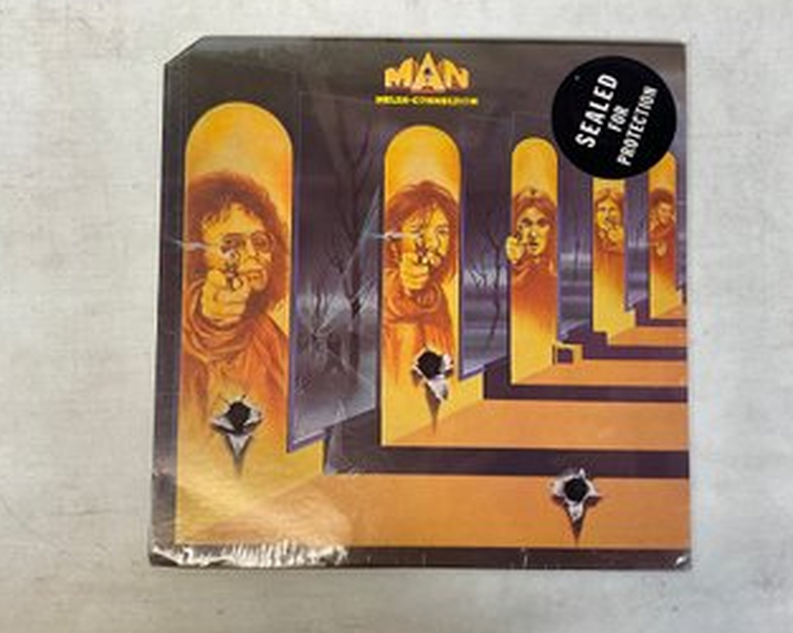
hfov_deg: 57.2
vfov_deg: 47.1
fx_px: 727
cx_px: 424
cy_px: 315
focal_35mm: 31
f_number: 1.8
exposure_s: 1/81
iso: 64
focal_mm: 3
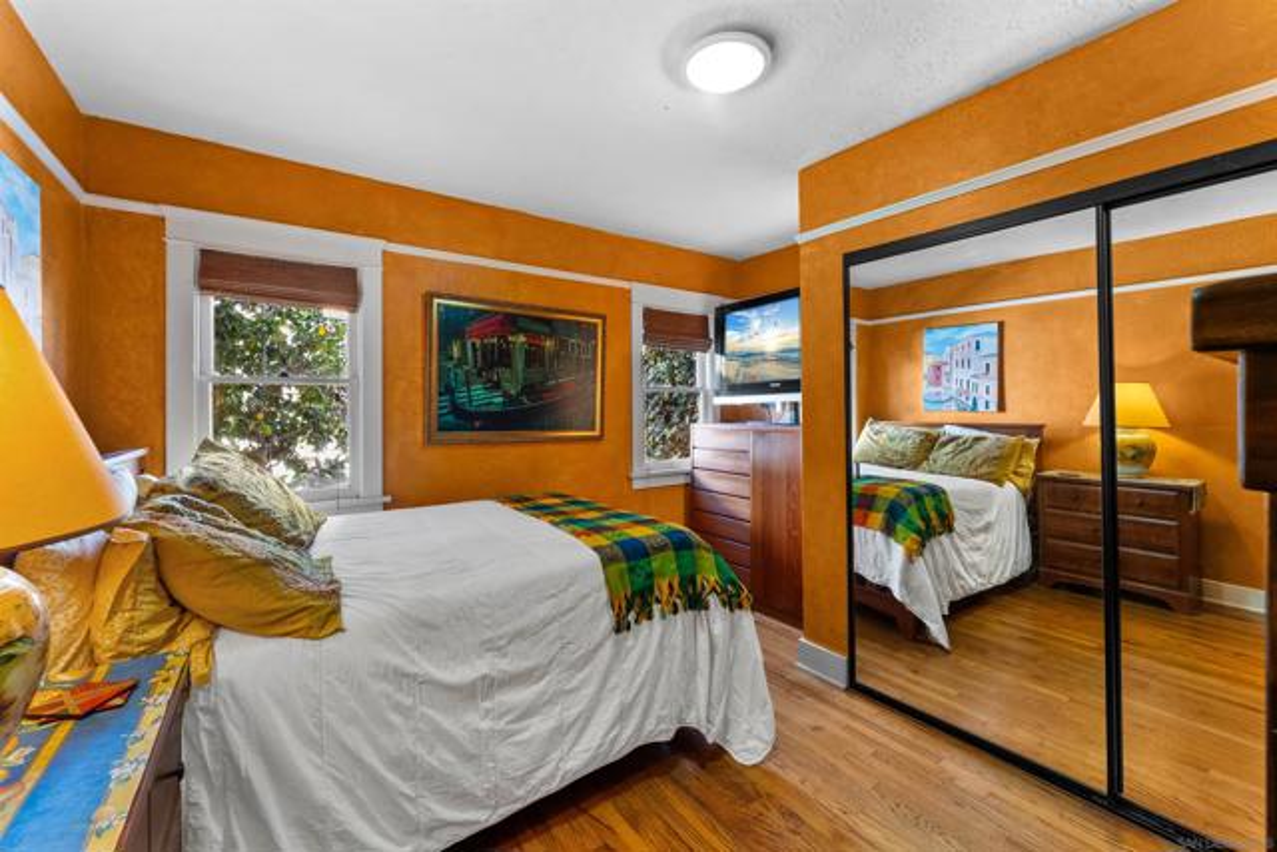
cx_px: 638
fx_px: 497
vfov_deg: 81.2
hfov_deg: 104.2
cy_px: 426
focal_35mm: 14
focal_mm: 14
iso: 800
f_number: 10
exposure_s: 1/2
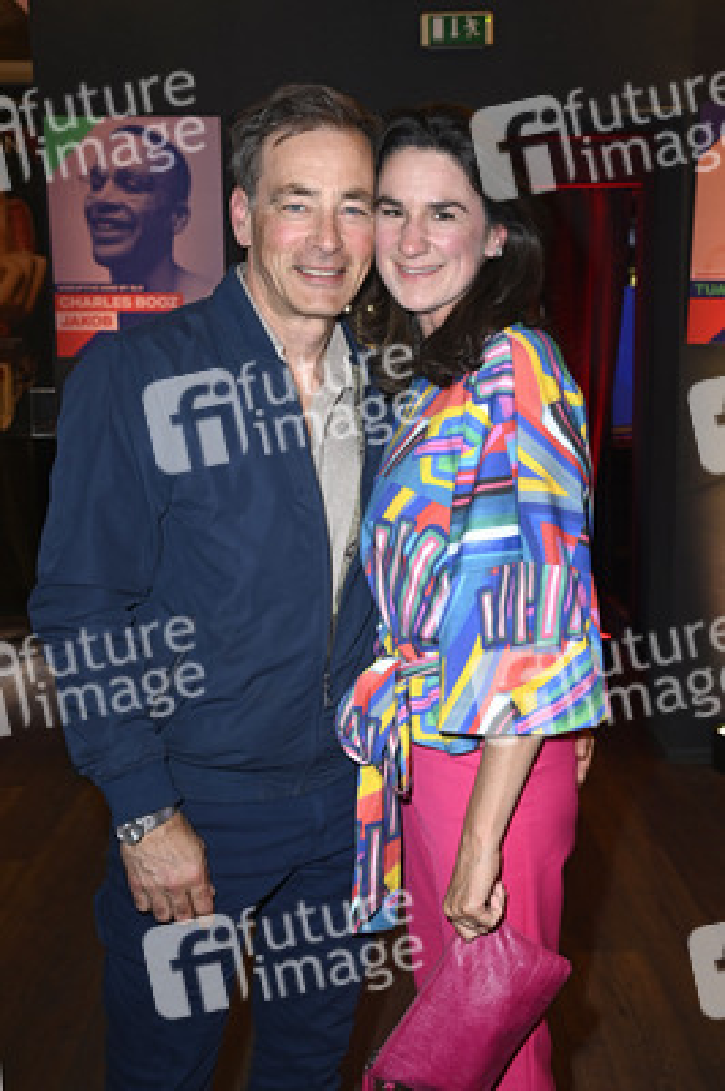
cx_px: 362
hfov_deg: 35.0
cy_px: 546
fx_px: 1150
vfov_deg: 50.7
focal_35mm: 38
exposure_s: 1/60
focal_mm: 38
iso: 1250
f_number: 5.6
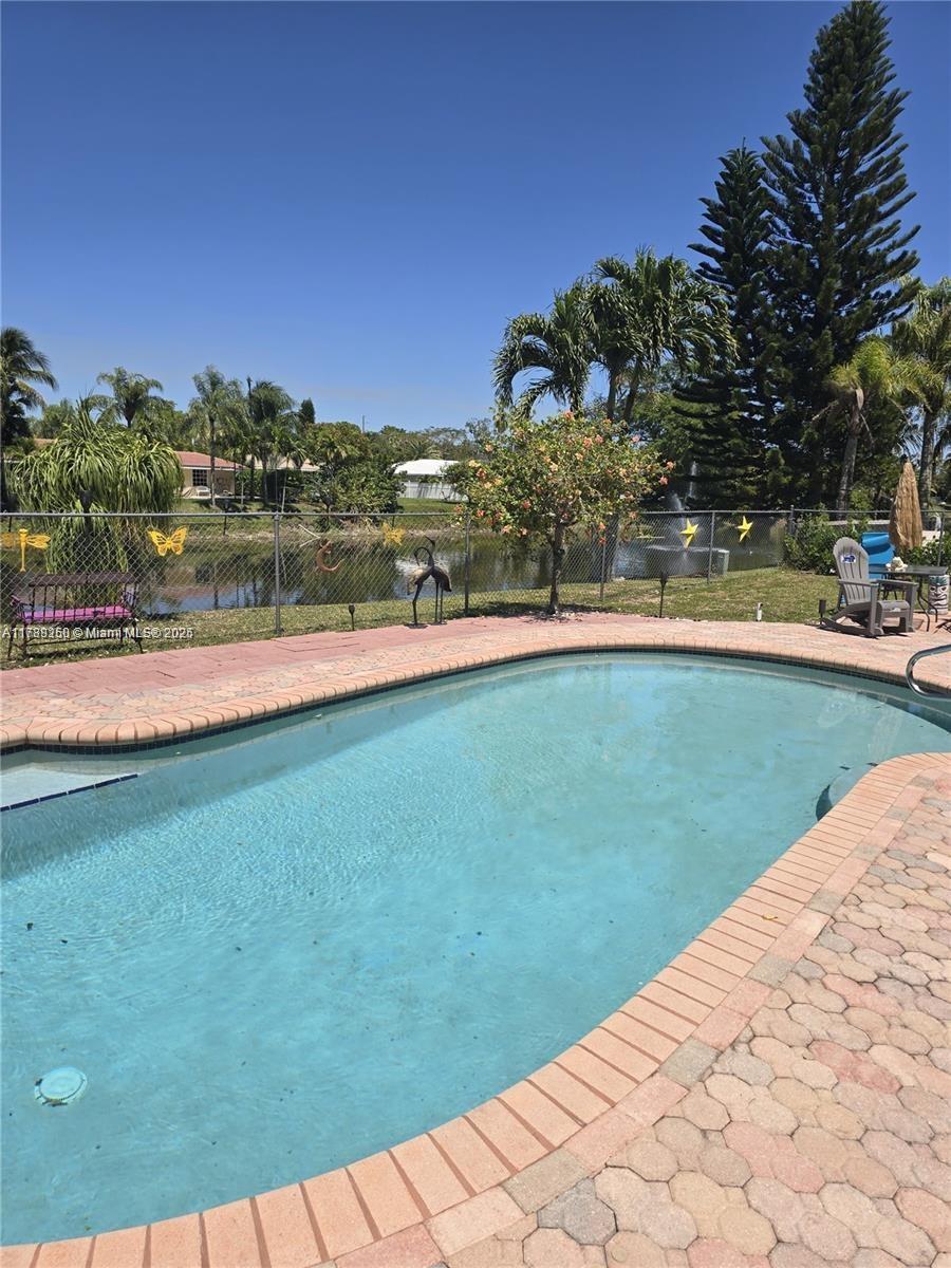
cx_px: 476
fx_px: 843
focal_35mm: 23
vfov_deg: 73.9
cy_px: 634
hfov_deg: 58.9
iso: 12
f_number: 1.7
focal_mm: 6.3
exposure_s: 1/1276
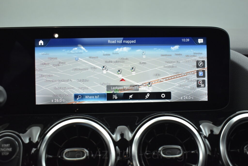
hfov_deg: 51.3
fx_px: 258
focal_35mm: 38
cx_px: 124
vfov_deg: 35.5
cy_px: 83
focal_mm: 25
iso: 1600
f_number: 4
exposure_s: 1/80
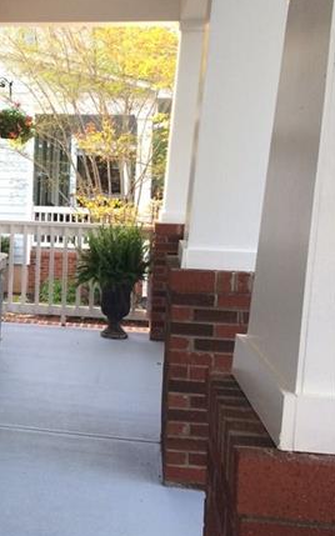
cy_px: 232
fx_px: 804
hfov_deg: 22.4
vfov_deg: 36.8
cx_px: -21
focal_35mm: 55
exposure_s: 1/30
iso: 64
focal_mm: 4.15
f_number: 2.2
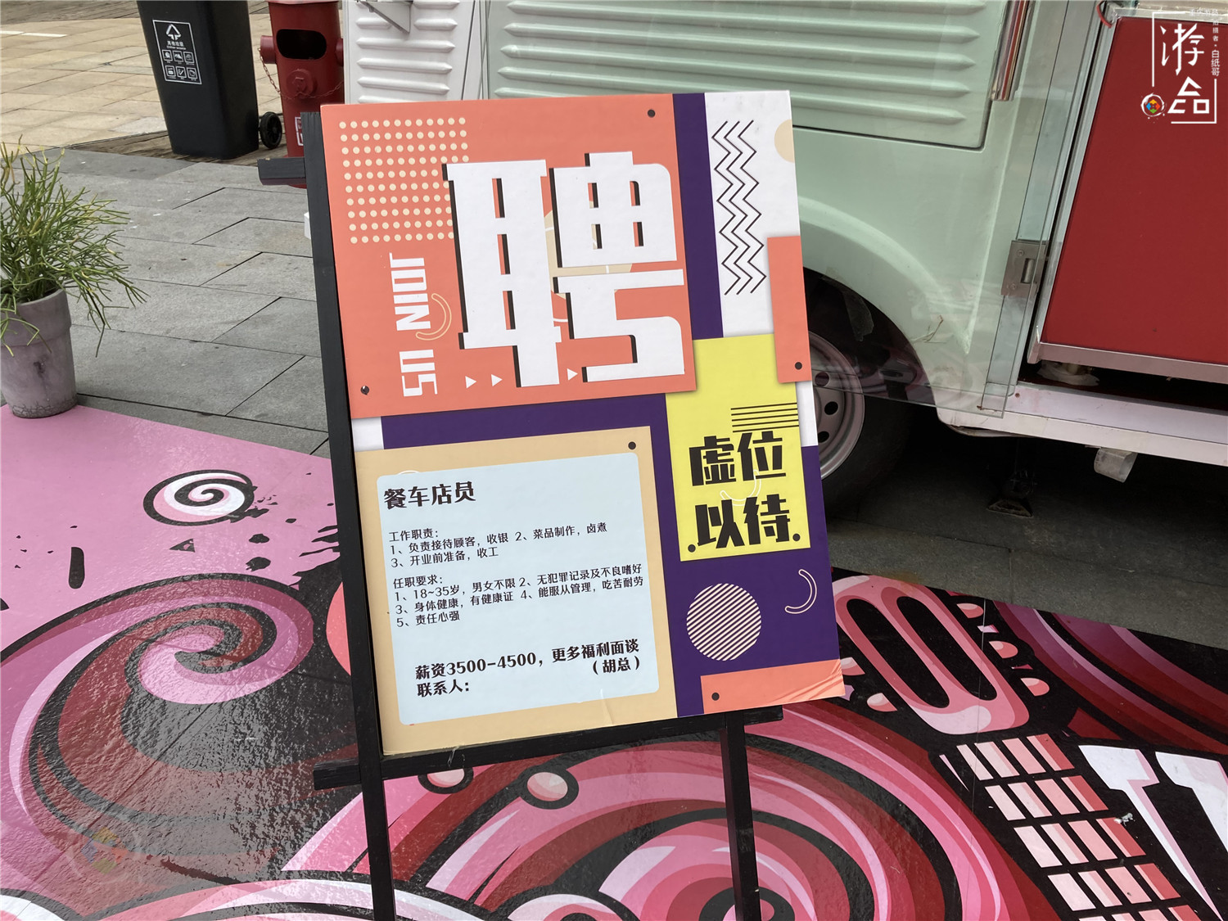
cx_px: 614
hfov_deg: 63.4
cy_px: 460
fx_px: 993
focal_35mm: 28
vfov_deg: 49.7
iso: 20
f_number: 1.8
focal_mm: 3.99
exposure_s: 1/813
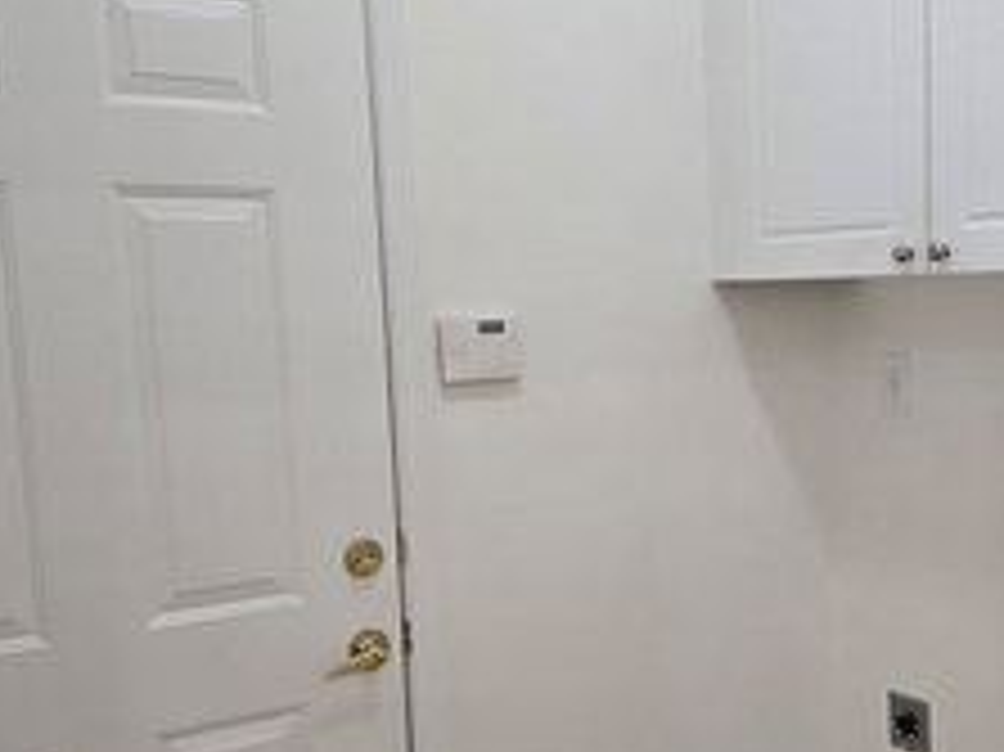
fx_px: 1275
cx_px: 768
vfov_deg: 32.7
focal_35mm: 44
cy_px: 455
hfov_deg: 41.5
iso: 400
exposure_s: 1/120
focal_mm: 6.3
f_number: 1.7
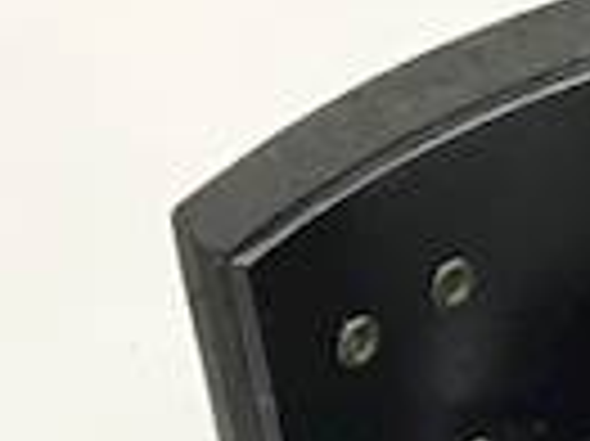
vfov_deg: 7.6
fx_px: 3014
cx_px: 995
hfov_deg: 10.6
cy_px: 1188
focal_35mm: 177
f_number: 2.2
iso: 80
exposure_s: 1/30
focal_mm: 4.15
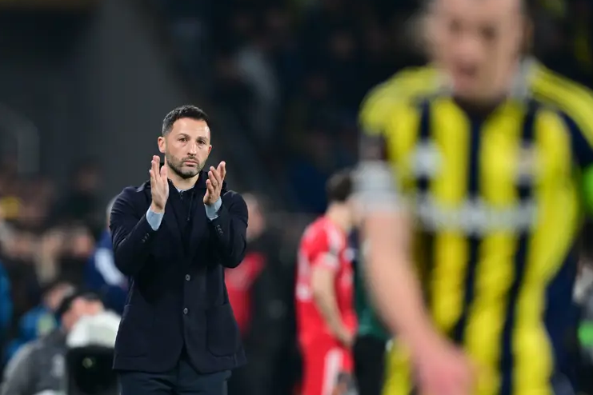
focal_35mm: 475
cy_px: 162
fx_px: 7824
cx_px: 349
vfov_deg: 2.9
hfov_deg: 4.3
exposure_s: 1/1600
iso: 2000
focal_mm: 400
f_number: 2.8
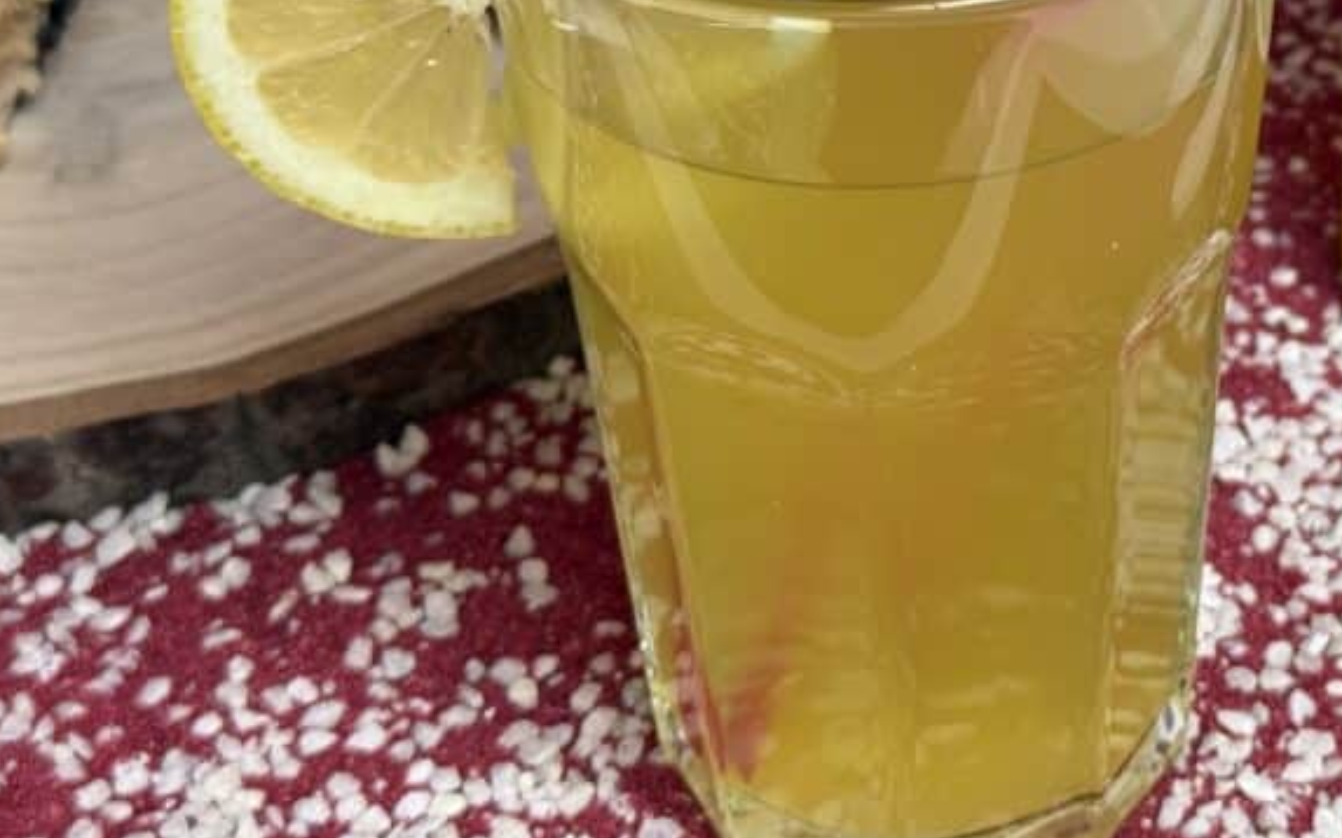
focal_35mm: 91
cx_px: 1028
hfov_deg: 22.6
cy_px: 33
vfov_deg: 14.2
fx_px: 3328
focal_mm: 6.76
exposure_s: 1/50
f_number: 1.78
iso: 100
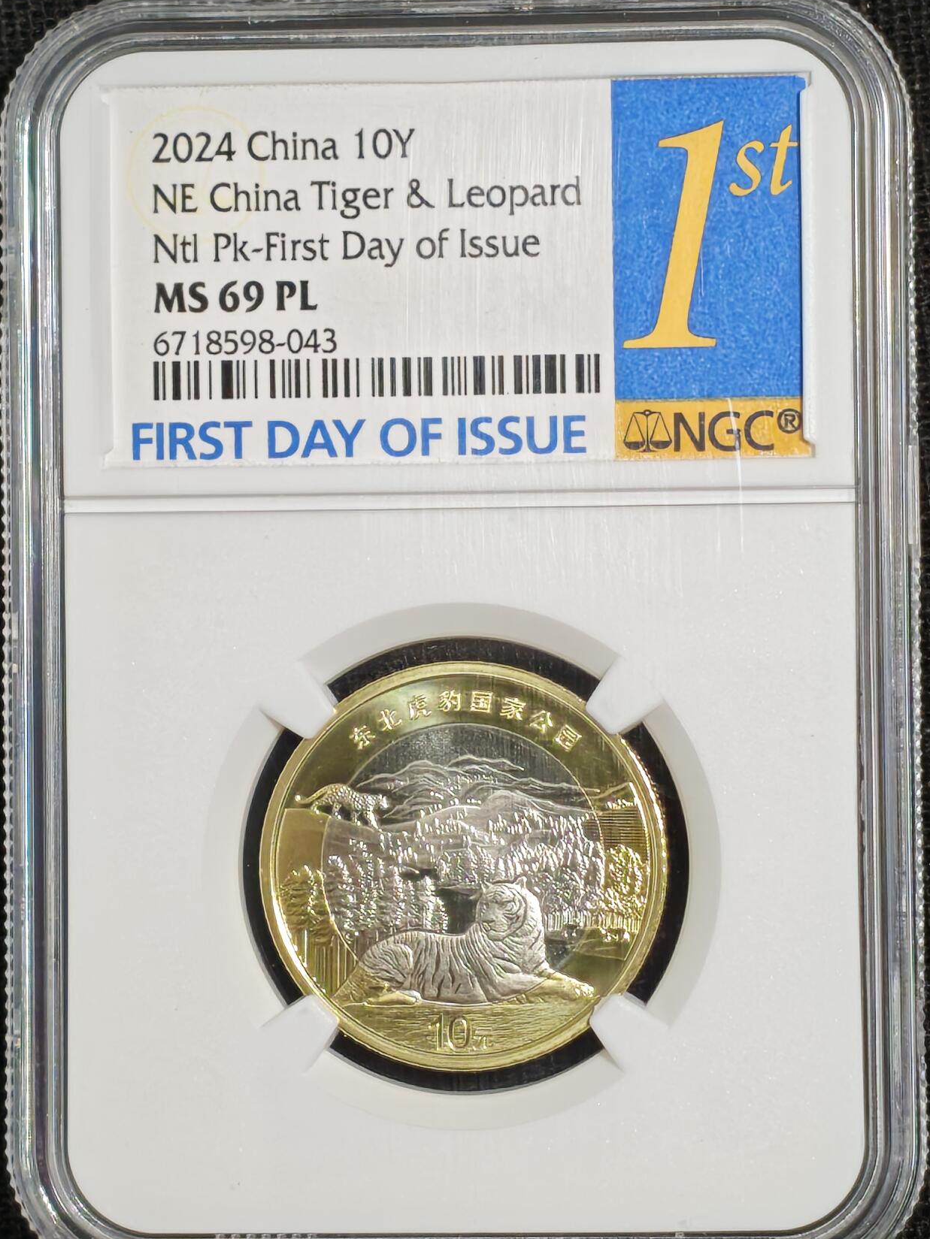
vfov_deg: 15.1
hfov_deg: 11.3
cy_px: 654
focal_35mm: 131
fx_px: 4692
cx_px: 434
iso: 50
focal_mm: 4.94
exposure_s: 1/689
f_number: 1.5
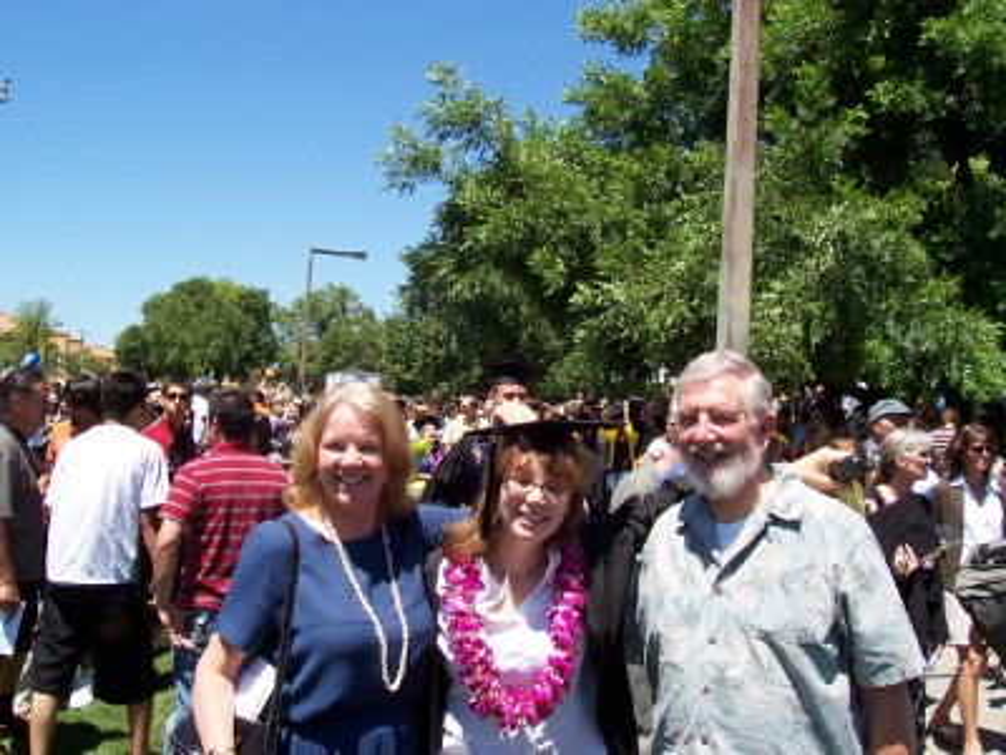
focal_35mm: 37
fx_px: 1075
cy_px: 378
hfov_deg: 50.1
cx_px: 503
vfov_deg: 38.7
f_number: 5.6
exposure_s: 1/350
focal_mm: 5.6
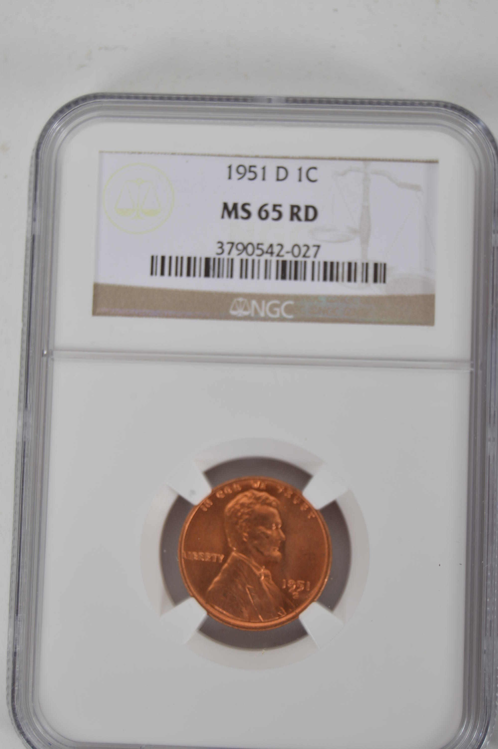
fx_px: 1715
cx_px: 249
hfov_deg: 16.5
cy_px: 374
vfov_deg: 24.6
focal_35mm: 82
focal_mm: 55
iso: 100
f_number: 5.6
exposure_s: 1/80
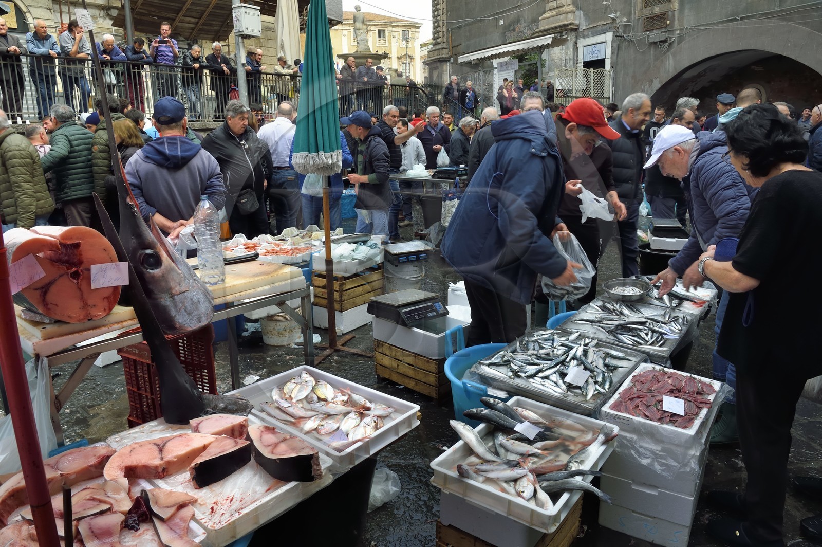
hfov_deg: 73.8
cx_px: 411
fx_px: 548
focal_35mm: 24
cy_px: 274
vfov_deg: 53.1
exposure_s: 1/60
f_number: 18
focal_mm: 24
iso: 800
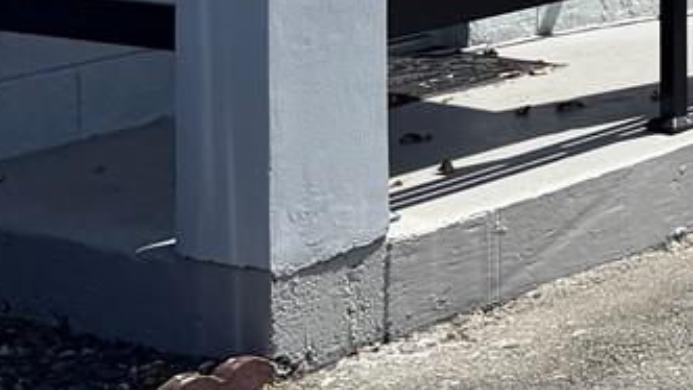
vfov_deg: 8.8
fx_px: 2316
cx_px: 1238
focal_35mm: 126
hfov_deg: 14.9
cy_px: -538
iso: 80
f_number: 1.78
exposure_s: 1/5714
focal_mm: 6.76
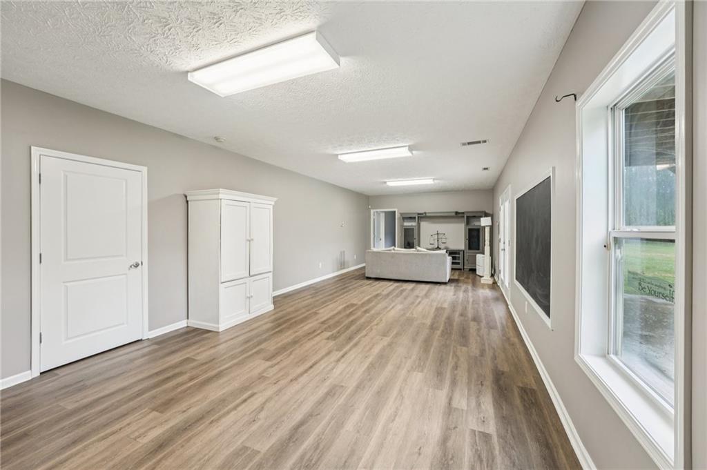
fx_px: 275
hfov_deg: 104.3
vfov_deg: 81.1
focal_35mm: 14
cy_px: 235
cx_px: 354
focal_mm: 14
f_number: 8
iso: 320
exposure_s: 1/13
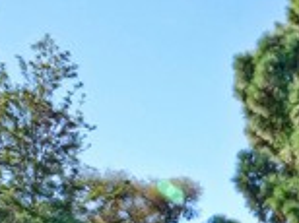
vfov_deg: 17.0
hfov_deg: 22.6
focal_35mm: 75
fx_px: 647
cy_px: 366
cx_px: 410
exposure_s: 1/100
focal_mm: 9
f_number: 14
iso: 250
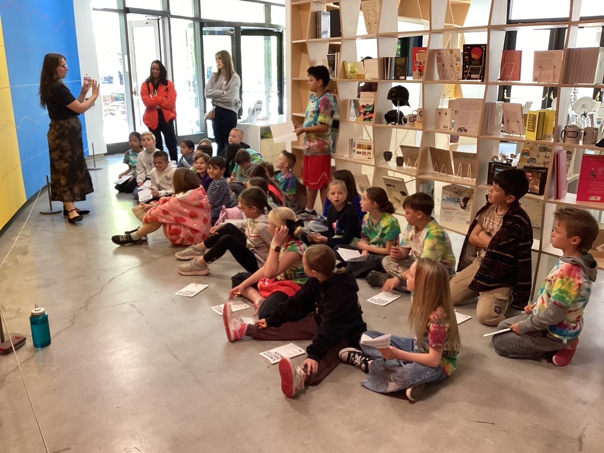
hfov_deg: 58.4
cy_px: 226
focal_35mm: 31
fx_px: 541
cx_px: 302
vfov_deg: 45.4
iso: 125
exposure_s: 1/60
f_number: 2.4
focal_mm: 3.3
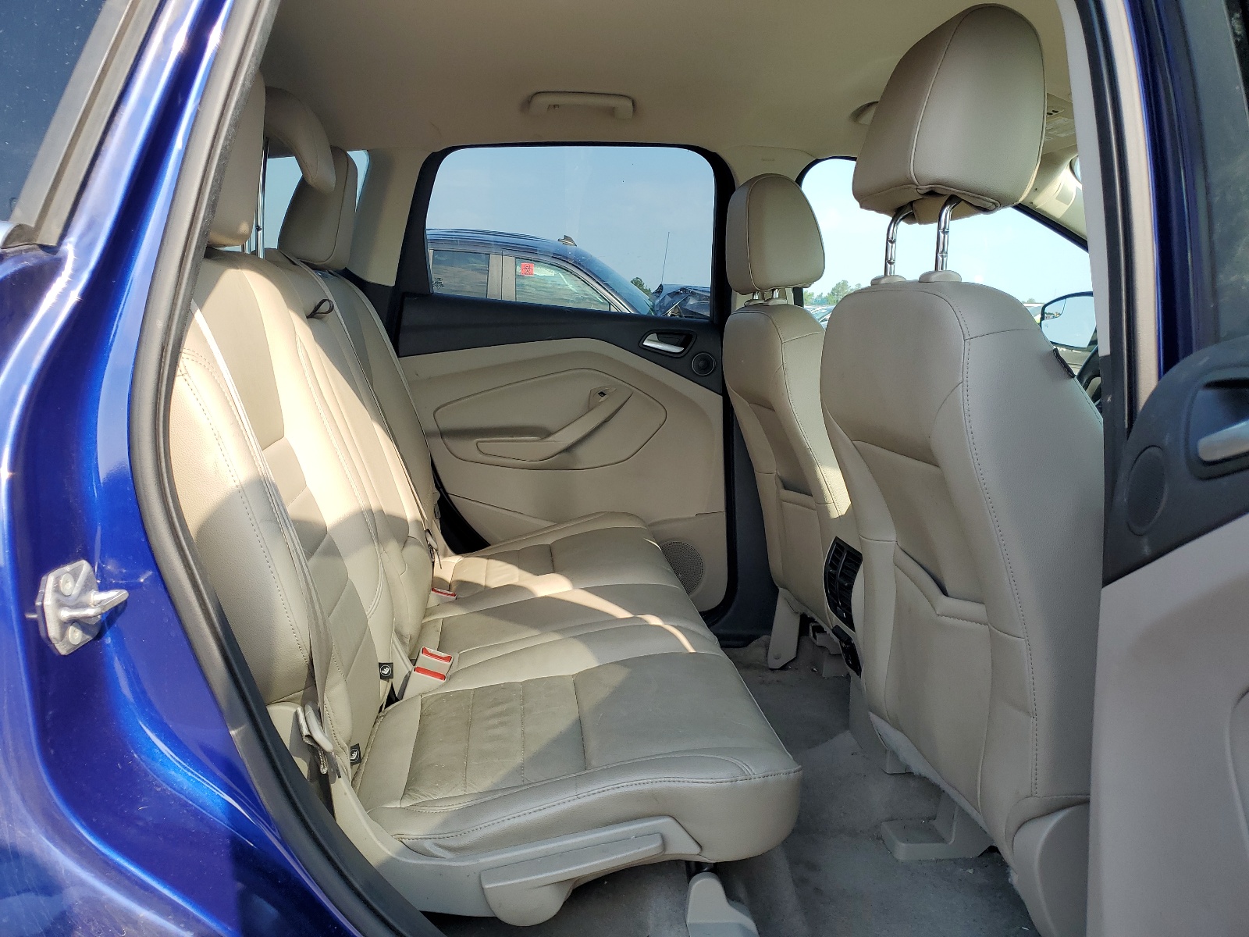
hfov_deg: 67.3
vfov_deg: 53.1
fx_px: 938
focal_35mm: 26
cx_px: 624
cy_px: 468
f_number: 1.5
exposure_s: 1/714
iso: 50
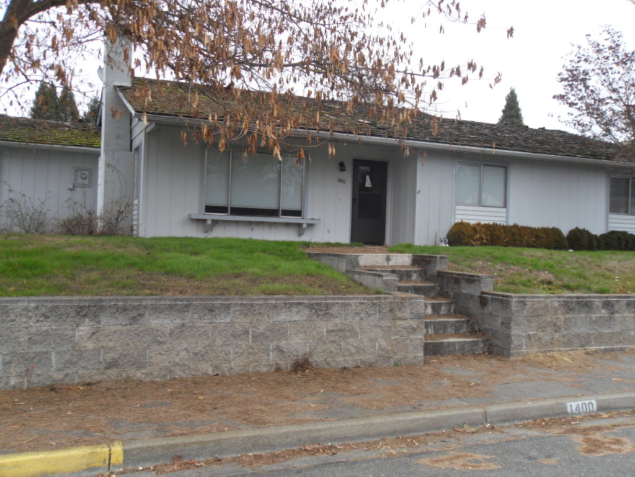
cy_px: 238
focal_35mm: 35
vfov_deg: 40.7
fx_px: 642
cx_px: 318
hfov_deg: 52.6
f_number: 3.5
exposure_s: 1/90
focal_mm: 6.3
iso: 80
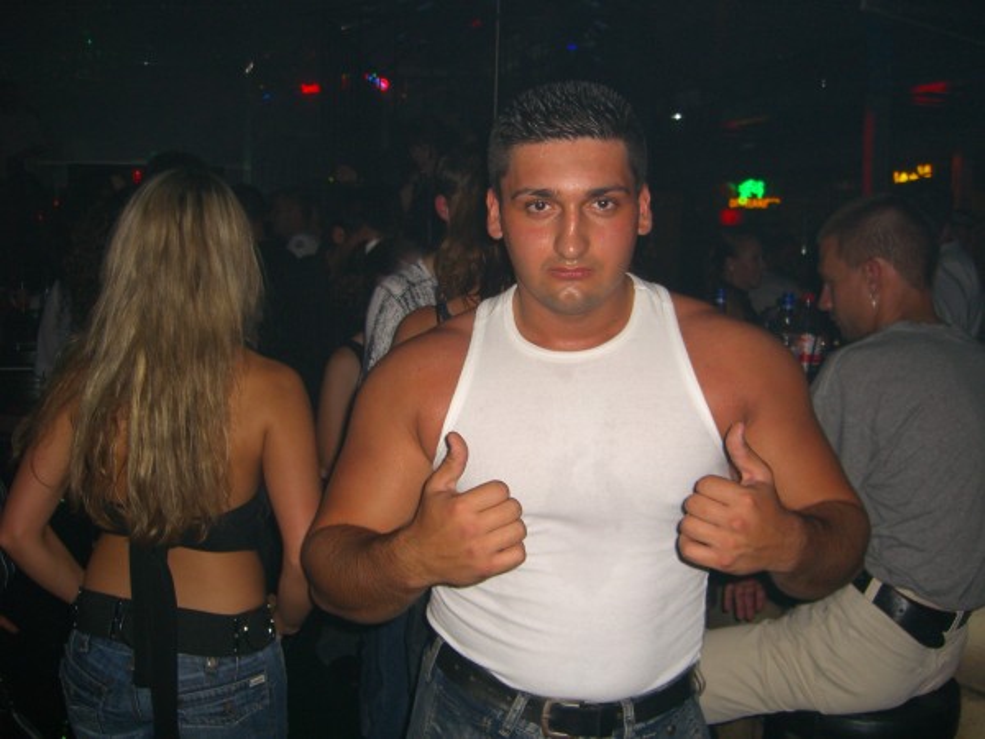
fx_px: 1081
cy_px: 370
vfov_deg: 37.7
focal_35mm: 38
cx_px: 492
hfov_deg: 49.0
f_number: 2.8
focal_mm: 7.9
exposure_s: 1/60
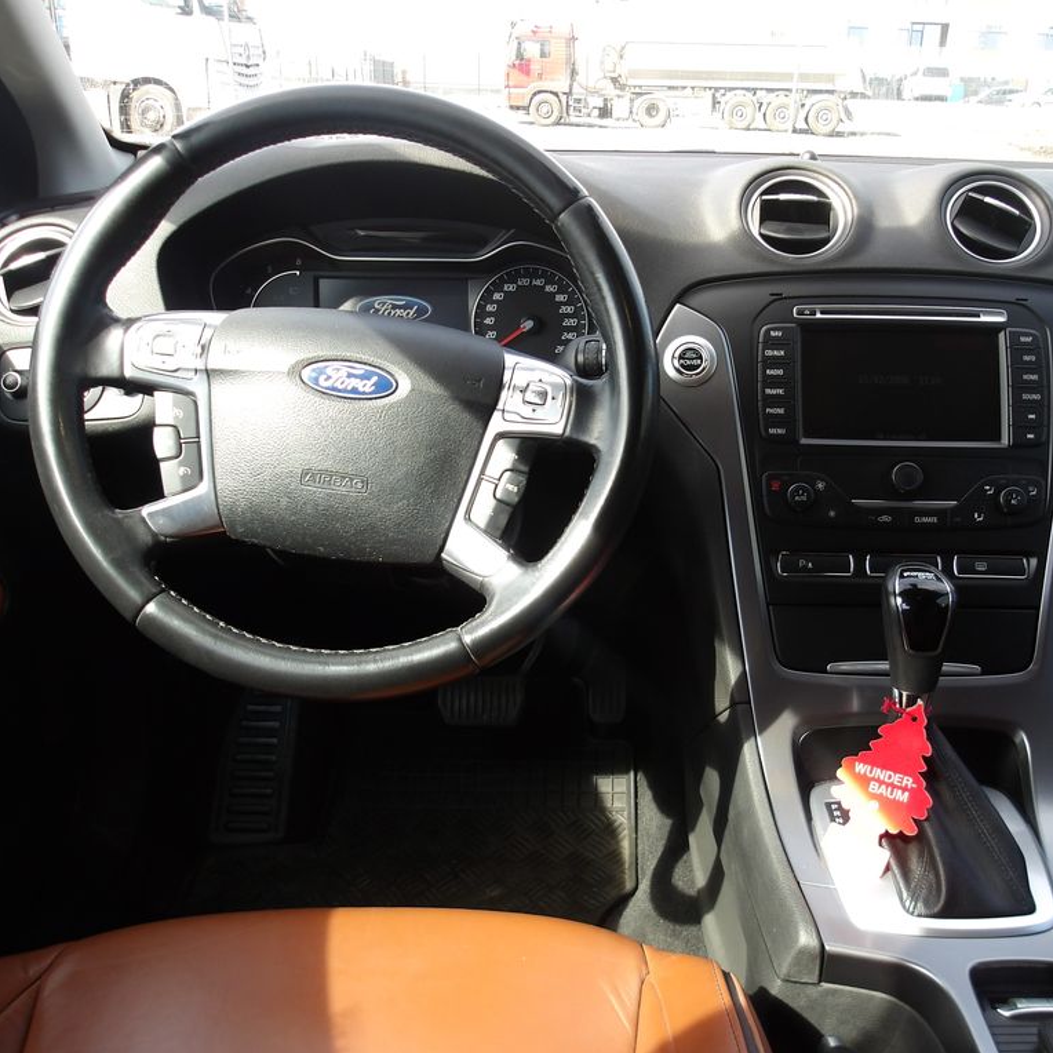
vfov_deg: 51.1
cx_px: 615
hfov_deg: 50.9
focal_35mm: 32
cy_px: 526
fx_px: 1101
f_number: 3
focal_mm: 4.9
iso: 100
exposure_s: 1/100
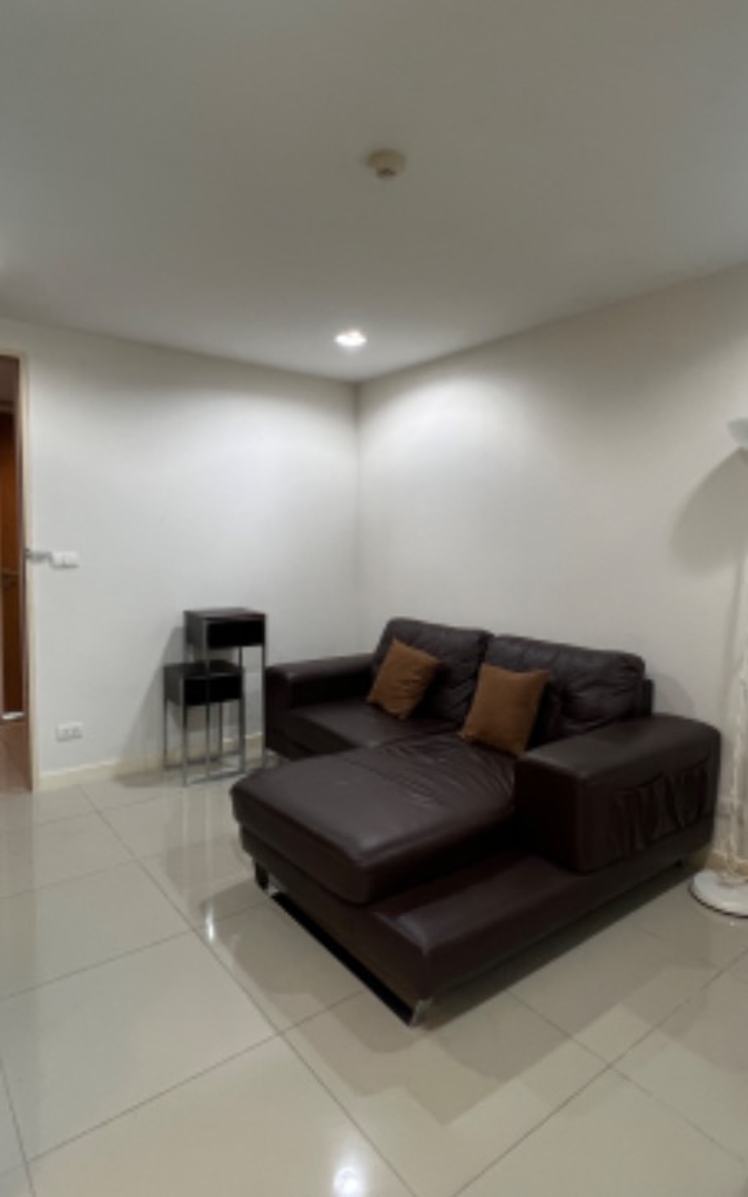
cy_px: 584
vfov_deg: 88.0
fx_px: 620
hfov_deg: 62.2
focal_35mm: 19
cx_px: 390
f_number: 1.8
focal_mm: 1.57
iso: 200
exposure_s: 1/50
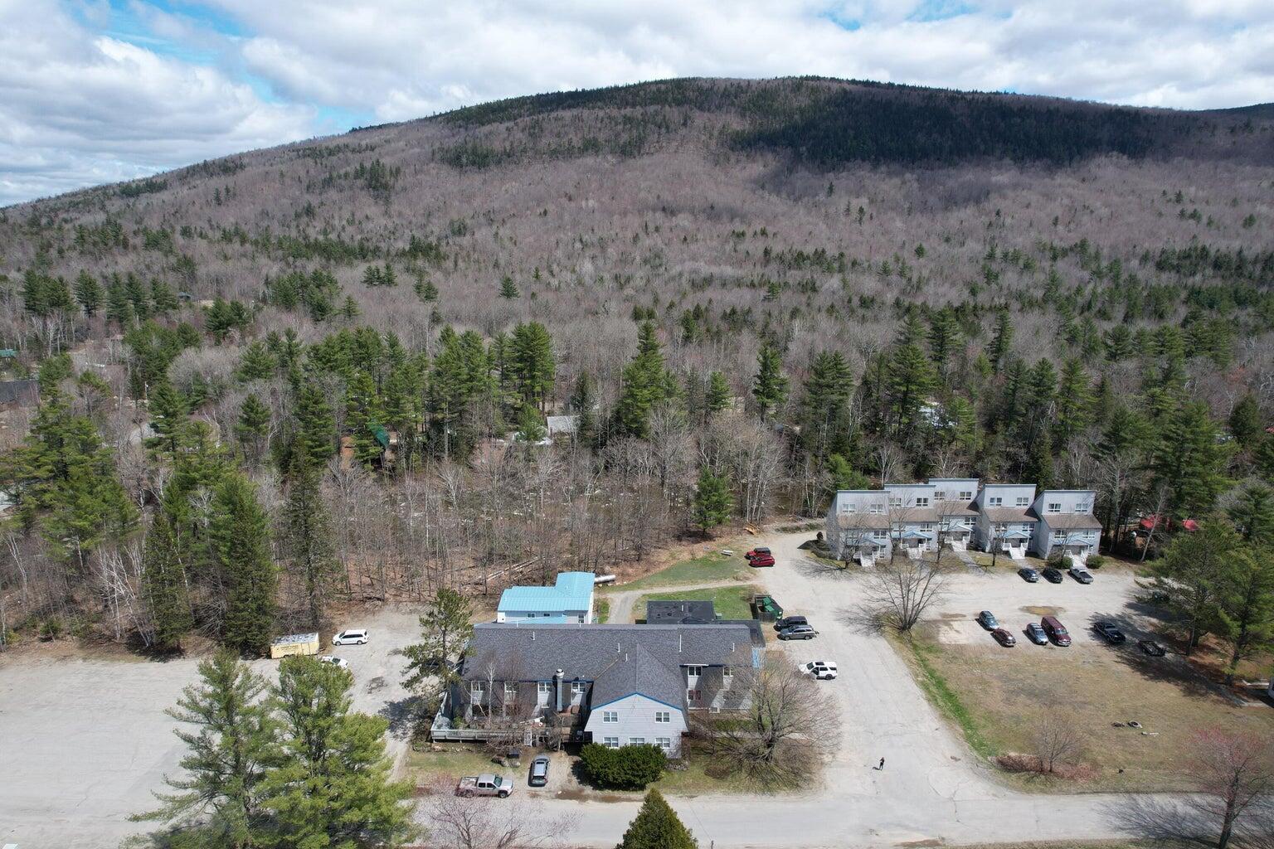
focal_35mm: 22
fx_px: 778
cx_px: 637
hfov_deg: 78.6
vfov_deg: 57.2
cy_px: 424
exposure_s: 1/1600
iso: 100
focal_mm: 8.38
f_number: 2.8
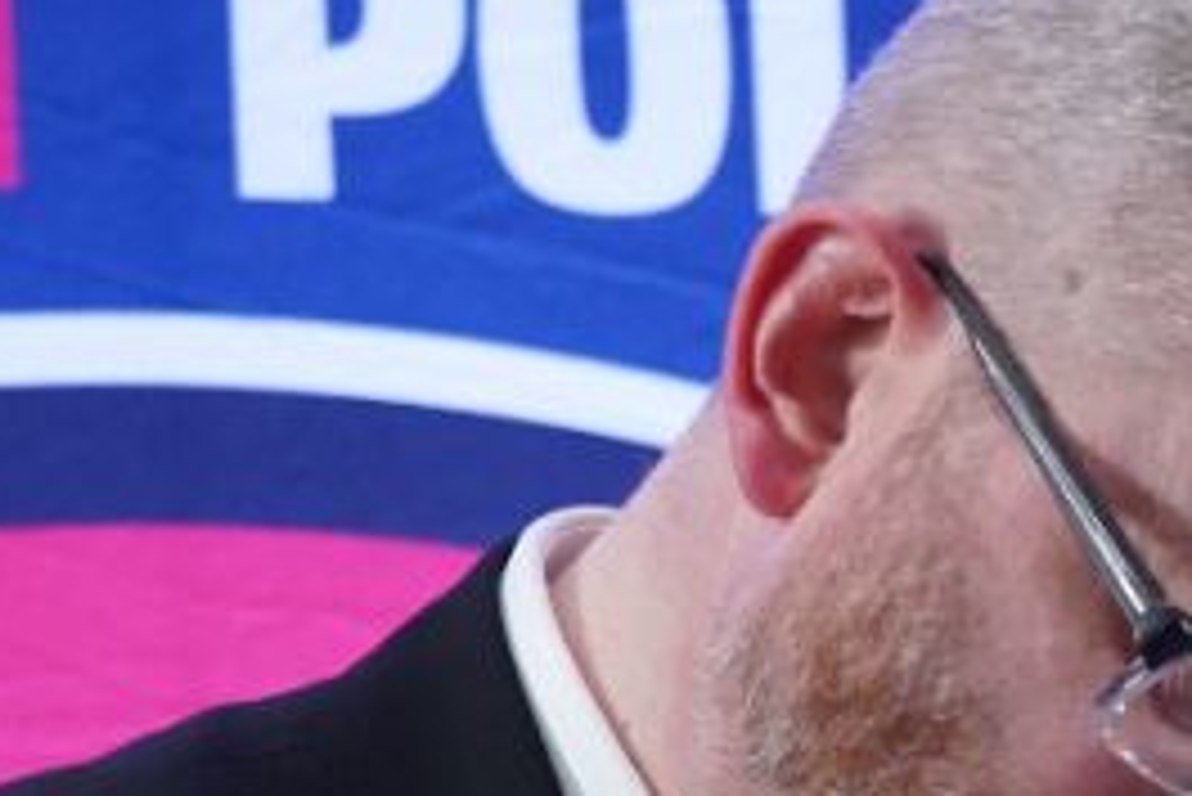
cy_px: 1621
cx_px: 2033
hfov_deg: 9.6
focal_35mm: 206
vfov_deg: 6.5
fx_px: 6824
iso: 2000
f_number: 4.5
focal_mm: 42
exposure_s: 1/125
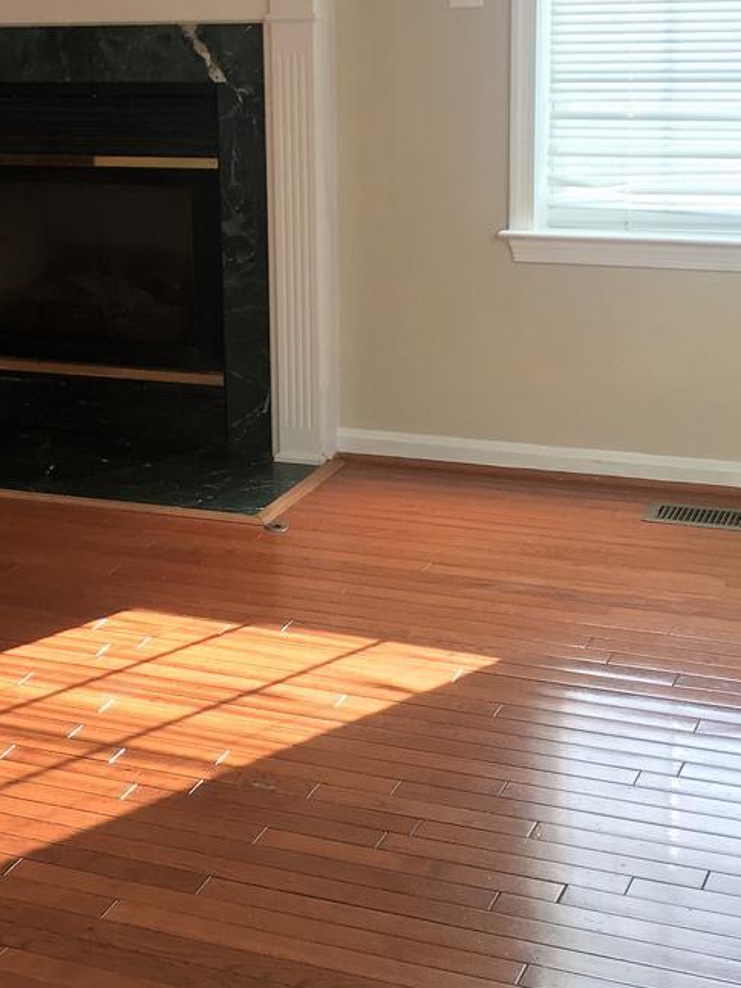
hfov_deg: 20.9
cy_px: 405
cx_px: 84
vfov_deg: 28.1
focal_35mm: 69
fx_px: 1971
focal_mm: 4.15
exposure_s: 1/120
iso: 40
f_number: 2.2
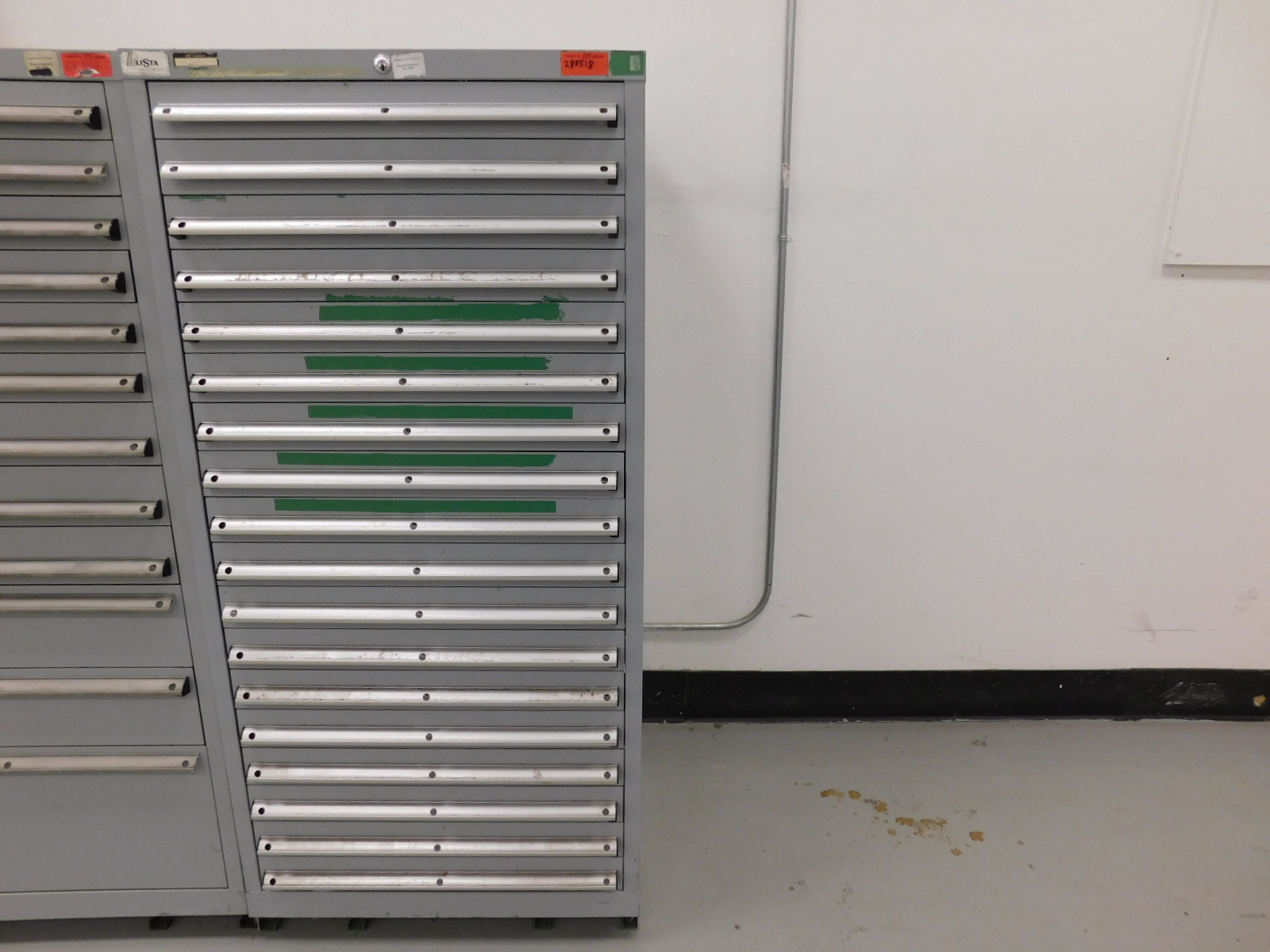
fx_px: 844
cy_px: 476
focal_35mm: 23
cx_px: 635
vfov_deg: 58.9
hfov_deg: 73.9
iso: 125
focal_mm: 4
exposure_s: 1/30
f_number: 3
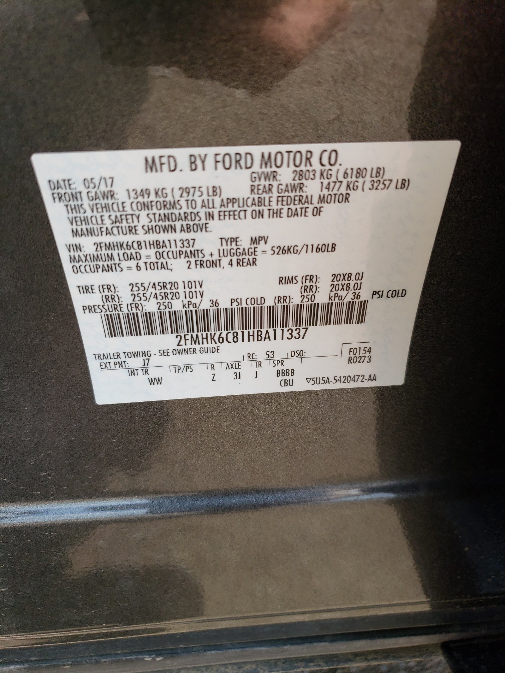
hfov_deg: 53.1
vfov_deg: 67.3
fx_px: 506
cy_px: 336
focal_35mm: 26
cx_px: 252
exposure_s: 1/1000
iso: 50
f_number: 1.5
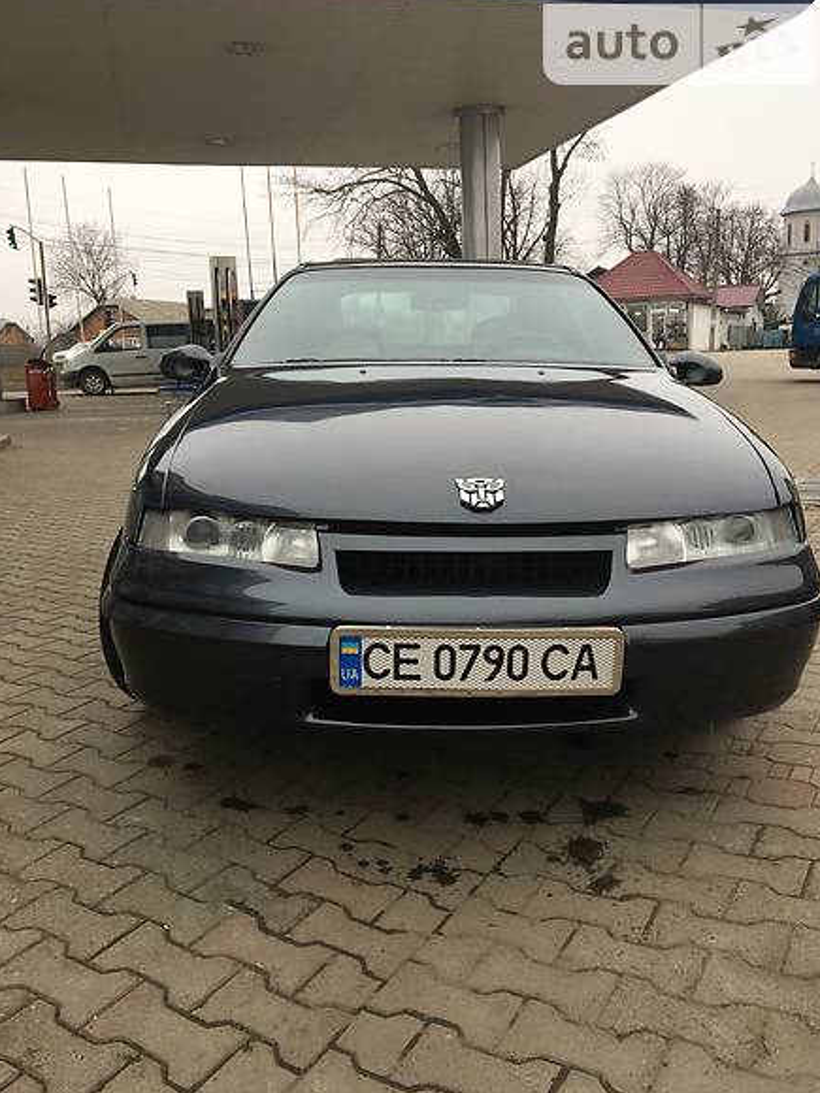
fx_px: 948
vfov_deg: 60.0
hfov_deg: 46.8
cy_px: 546
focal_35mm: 30
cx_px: 418
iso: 25
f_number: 2.2
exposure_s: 1/50
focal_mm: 4.2
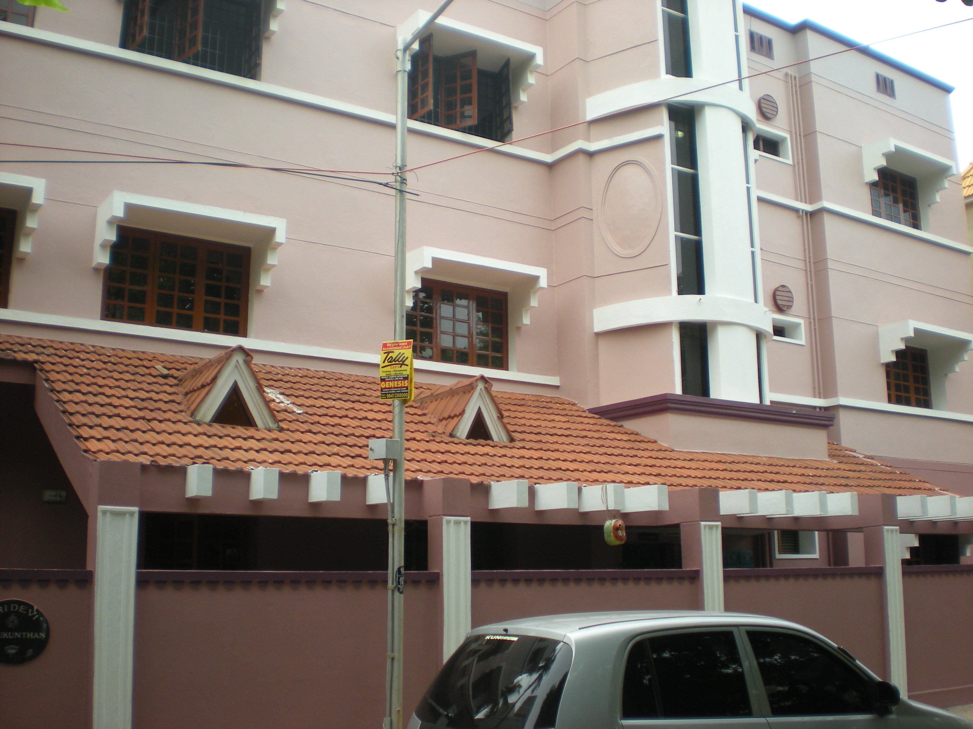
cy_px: 364
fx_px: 1068
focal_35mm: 38
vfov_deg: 37.7
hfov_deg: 49.0
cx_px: 486
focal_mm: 6.3
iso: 89
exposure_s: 1/311
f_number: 3.1
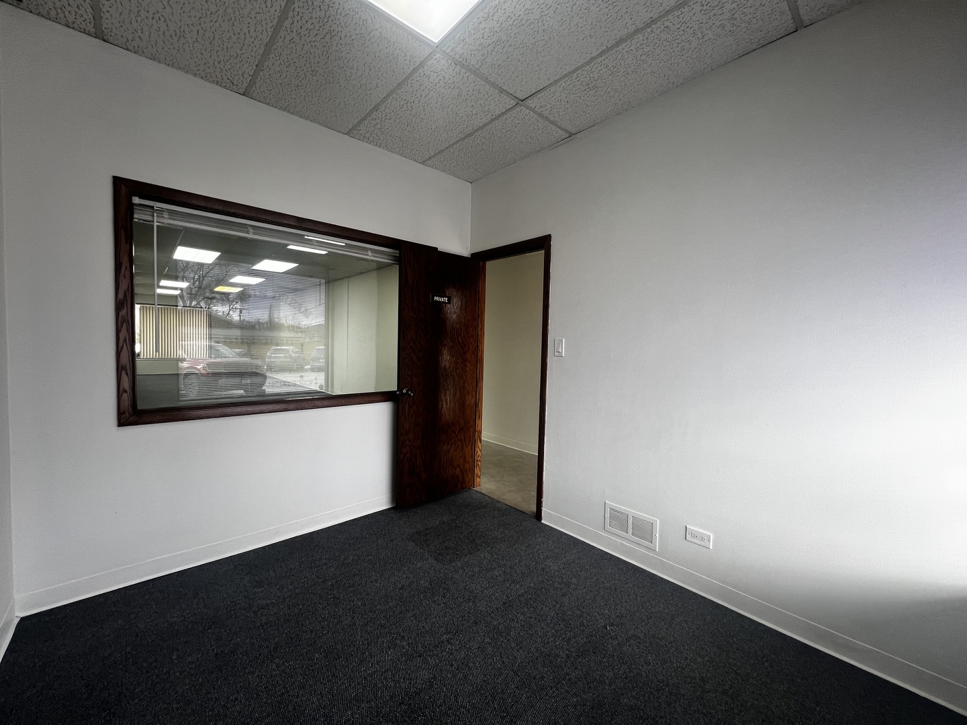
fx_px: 363
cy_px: 362
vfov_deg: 89.9
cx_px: 484
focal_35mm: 13
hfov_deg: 106.2
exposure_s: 1/120
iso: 64
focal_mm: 1.57
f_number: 1.8
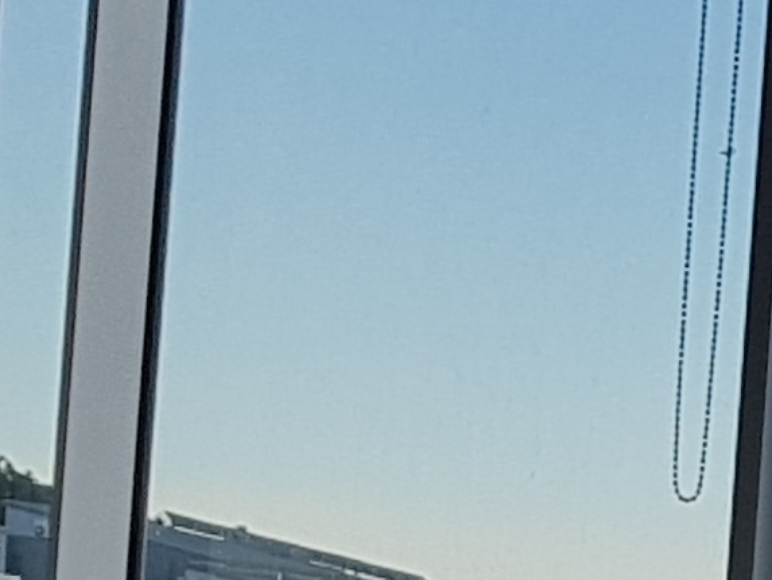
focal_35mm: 183
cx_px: 1846
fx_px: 4082
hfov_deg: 9.6
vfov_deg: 8.0
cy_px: 754
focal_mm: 4.2
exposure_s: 1/786
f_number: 1.7
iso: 40
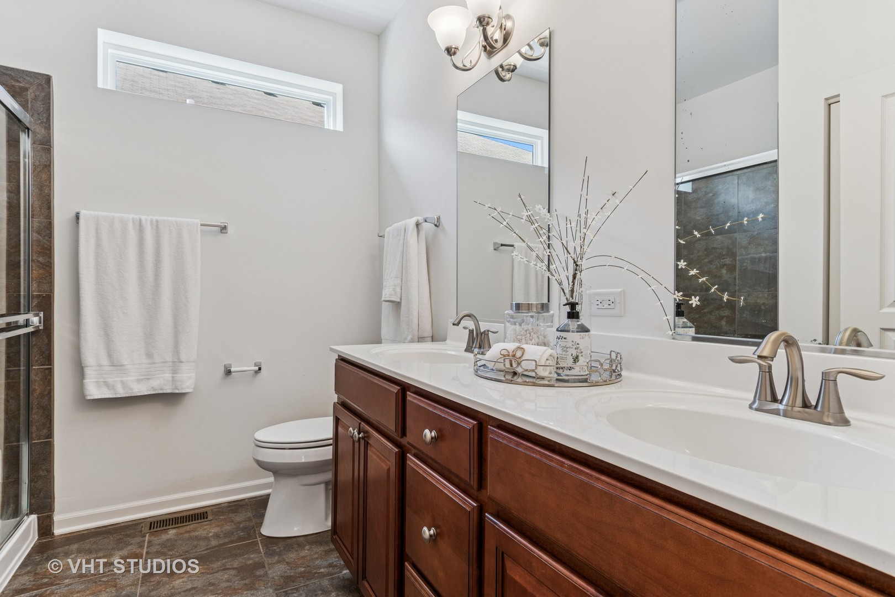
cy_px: 298
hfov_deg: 90.0
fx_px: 447
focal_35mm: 18
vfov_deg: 67.4
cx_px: 448
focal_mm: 12
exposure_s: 1/15
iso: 250
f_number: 8
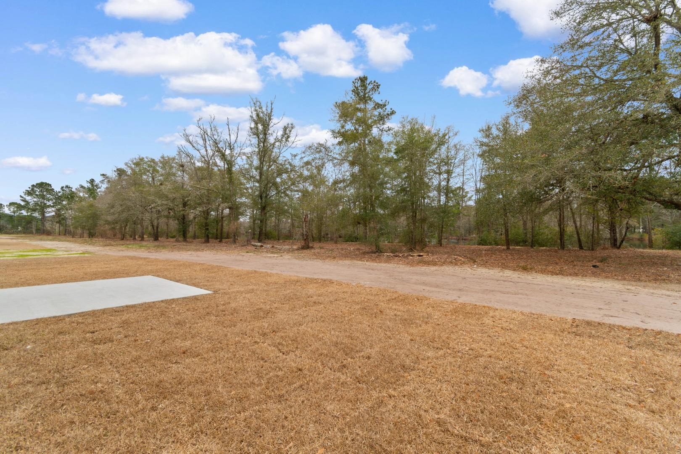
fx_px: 284
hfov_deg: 100.4
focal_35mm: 15
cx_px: 340
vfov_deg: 77.3
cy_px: 227
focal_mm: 10
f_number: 4.5
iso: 100
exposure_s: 1/60
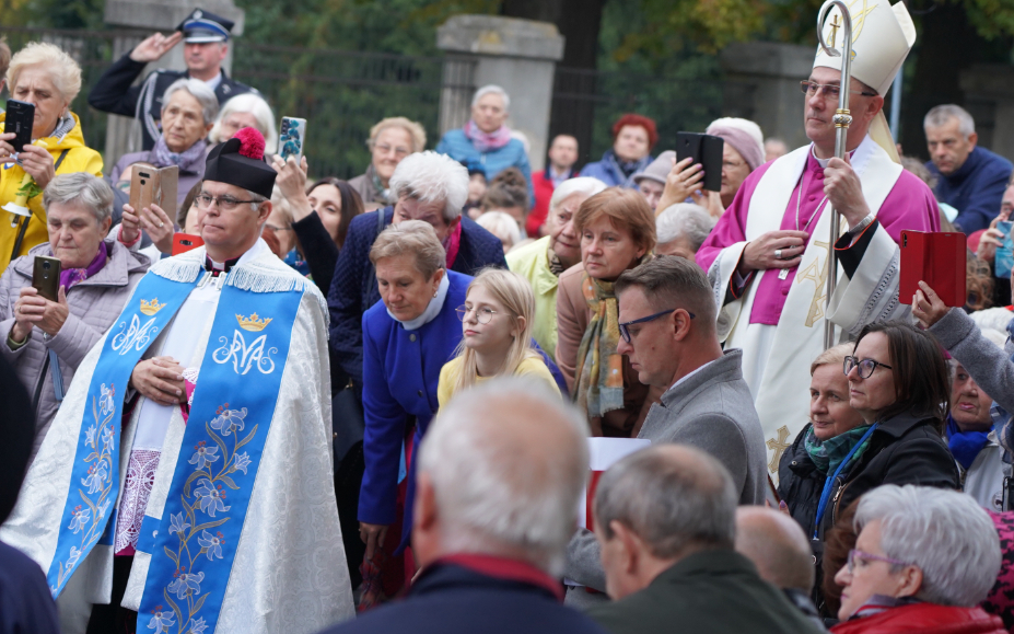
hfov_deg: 14.6
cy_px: 333
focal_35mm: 143
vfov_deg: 9.2
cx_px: 433
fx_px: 3951
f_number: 4
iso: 1250
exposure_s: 1/160
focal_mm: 100
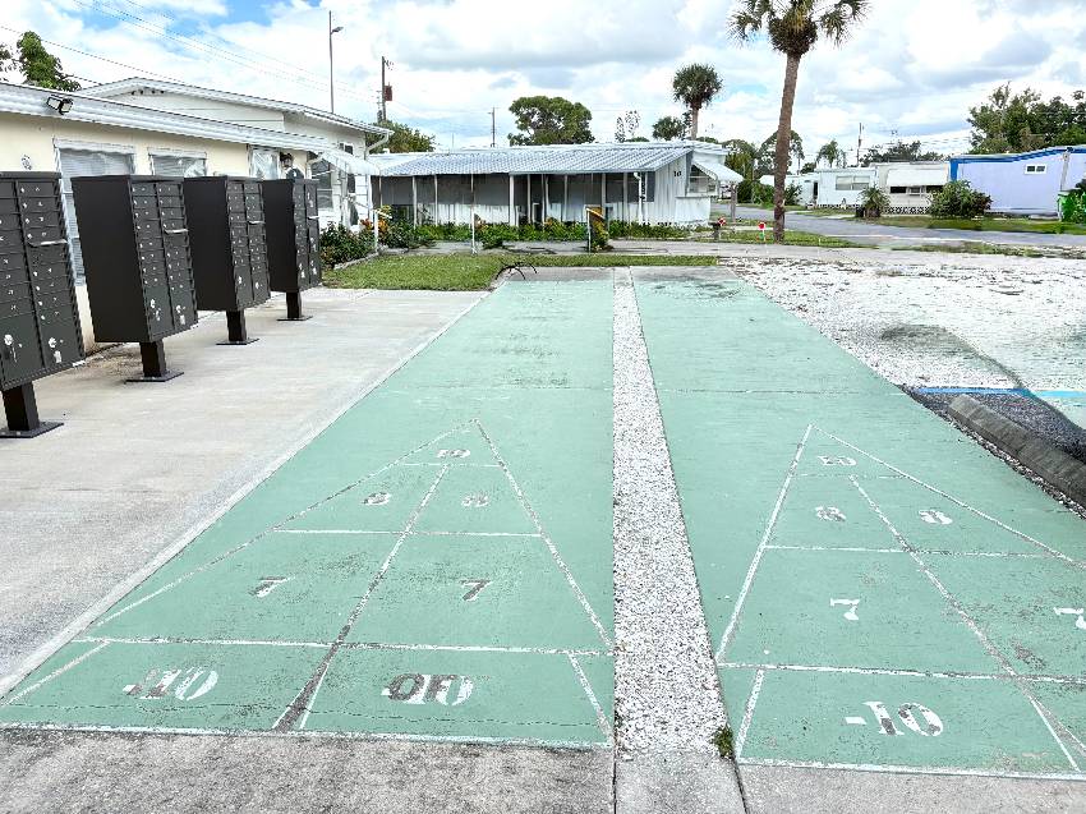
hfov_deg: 67.3
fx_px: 815
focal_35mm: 26
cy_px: 407
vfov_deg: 53.0
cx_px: 543
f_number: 1.6
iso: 64
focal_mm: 5.96
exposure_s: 1/1064
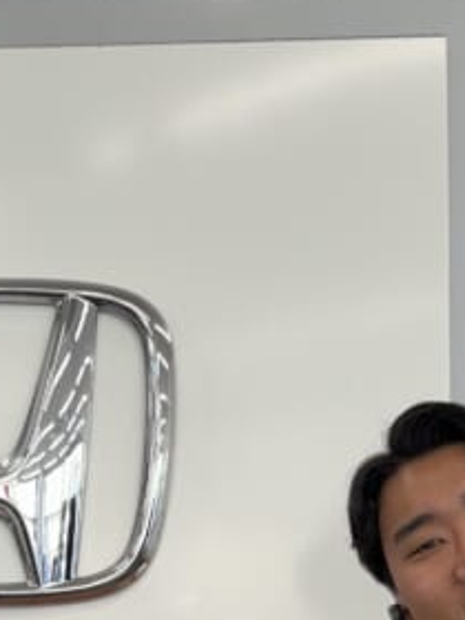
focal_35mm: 95
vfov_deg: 20.3
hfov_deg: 15.4
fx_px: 1702
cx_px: 80
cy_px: 551
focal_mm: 5.96
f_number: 1.6
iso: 32
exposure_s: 1/110
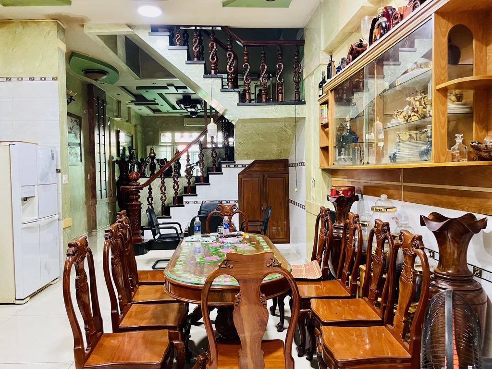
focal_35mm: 26
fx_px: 370
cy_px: 184
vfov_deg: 53.1
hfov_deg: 67.3
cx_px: 246
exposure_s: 1/33
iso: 400
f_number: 1.6
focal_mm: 4.2
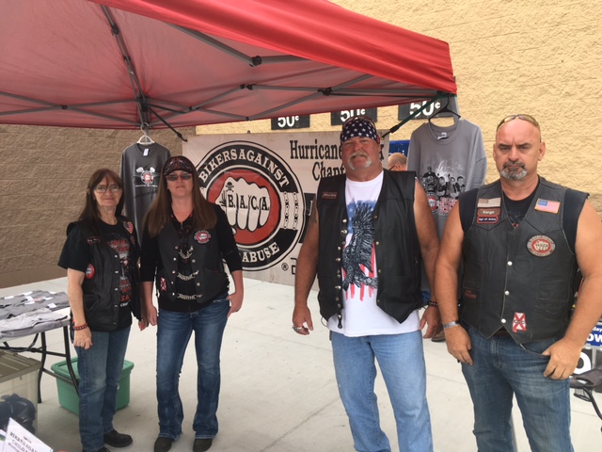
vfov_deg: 48.2
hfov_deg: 61.7
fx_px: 504
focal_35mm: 29
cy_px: 226
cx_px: 301
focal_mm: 4.15
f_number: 2.2
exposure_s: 1/351
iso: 25
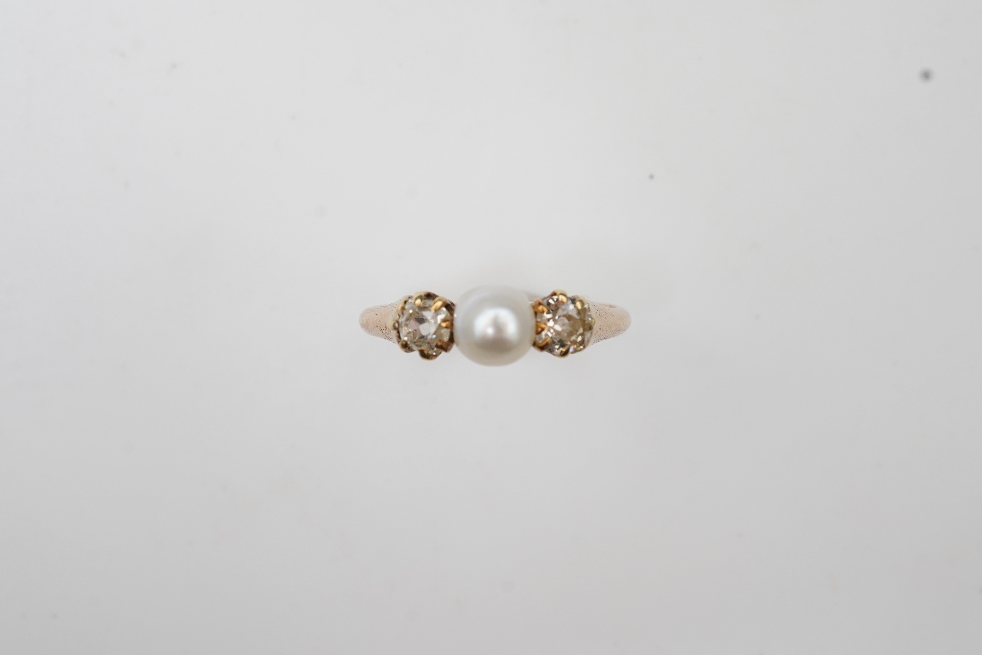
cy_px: 328
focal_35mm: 45
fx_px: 1227
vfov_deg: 29.9
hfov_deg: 43.6
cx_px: 491
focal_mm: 30
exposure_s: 1/125
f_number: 16
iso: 640
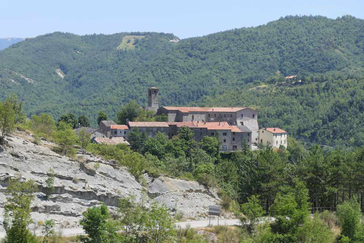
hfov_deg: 19.1
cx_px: 182
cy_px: 122
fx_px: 1082
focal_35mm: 107
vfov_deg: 12.8
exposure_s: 1/125
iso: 125
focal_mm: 39.2
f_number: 4.2
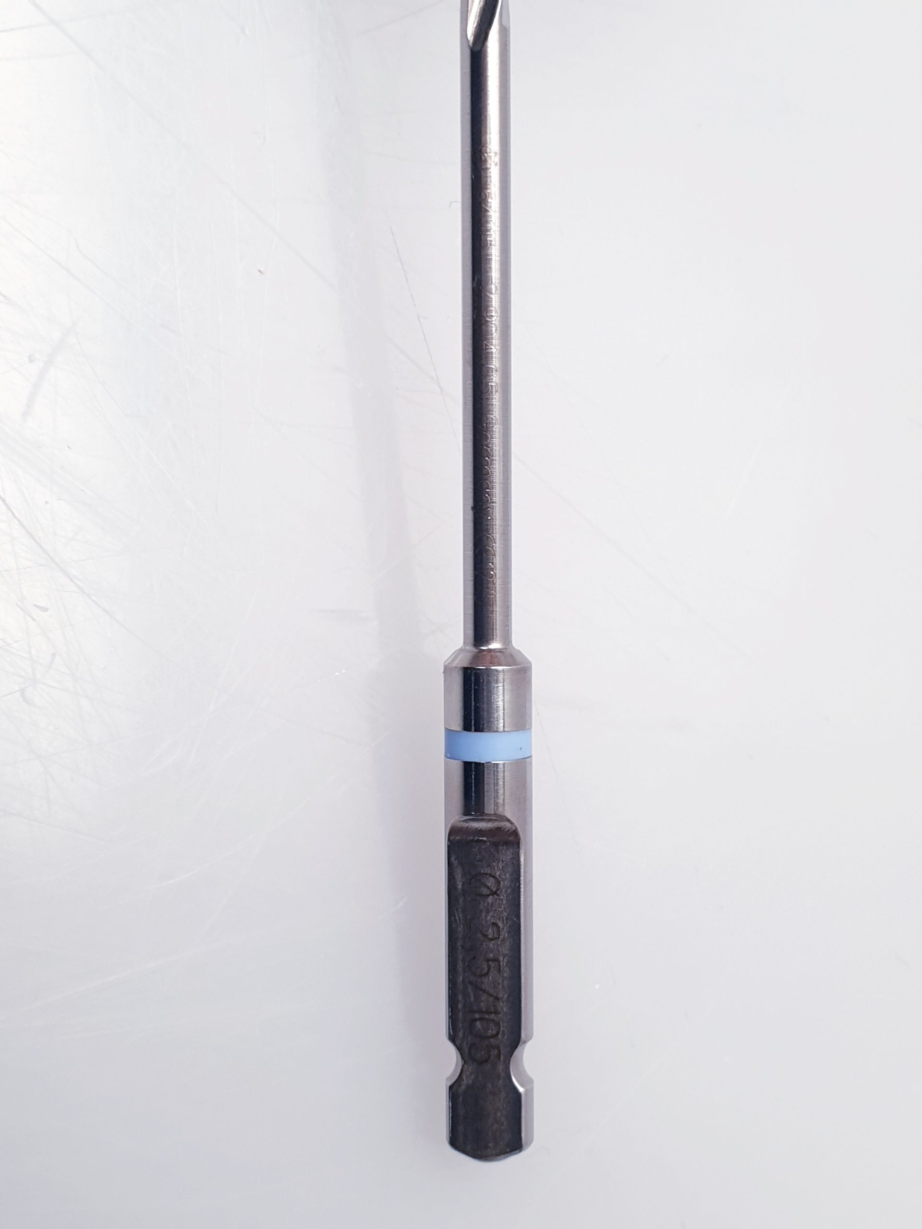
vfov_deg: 67.3
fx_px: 923
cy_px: 614
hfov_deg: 53.1
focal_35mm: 26
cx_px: 461
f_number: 2.4
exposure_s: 1/50
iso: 80
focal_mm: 4.3
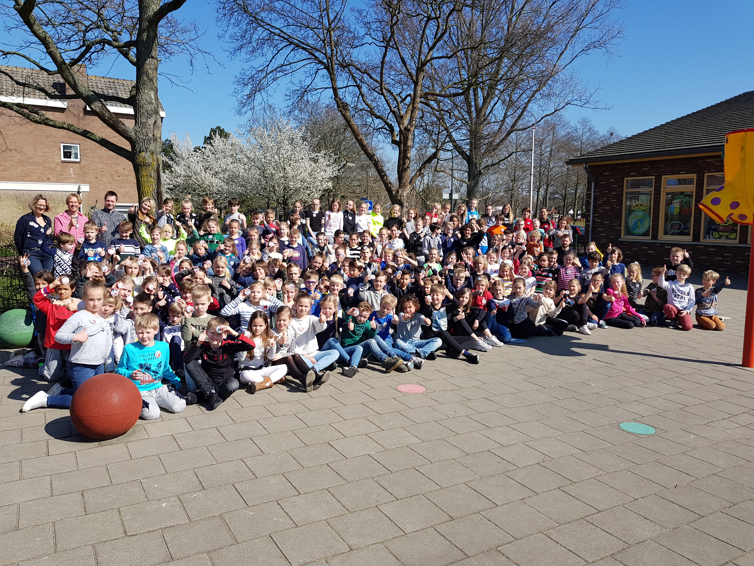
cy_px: 283
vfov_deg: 53.1
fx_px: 566
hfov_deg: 67.3
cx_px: 377
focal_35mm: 26
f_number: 1.7
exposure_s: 1/2080
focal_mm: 4.2
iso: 40
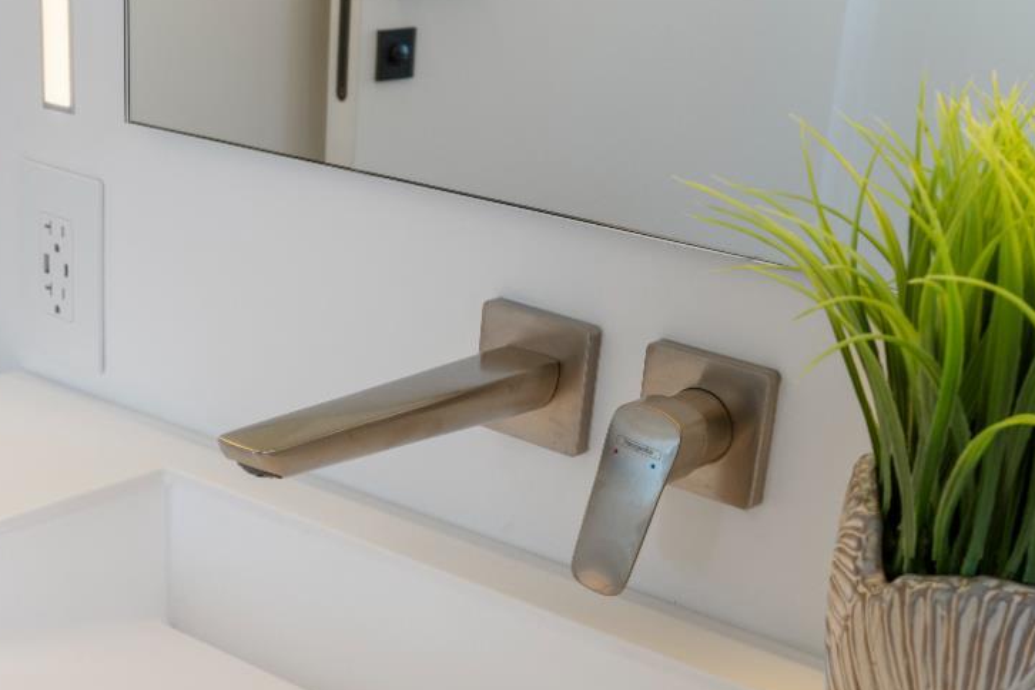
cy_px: 589
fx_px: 1782
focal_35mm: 62
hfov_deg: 32.0
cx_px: 318
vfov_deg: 21.5
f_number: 9
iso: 400
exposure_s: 1/8
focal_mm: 30
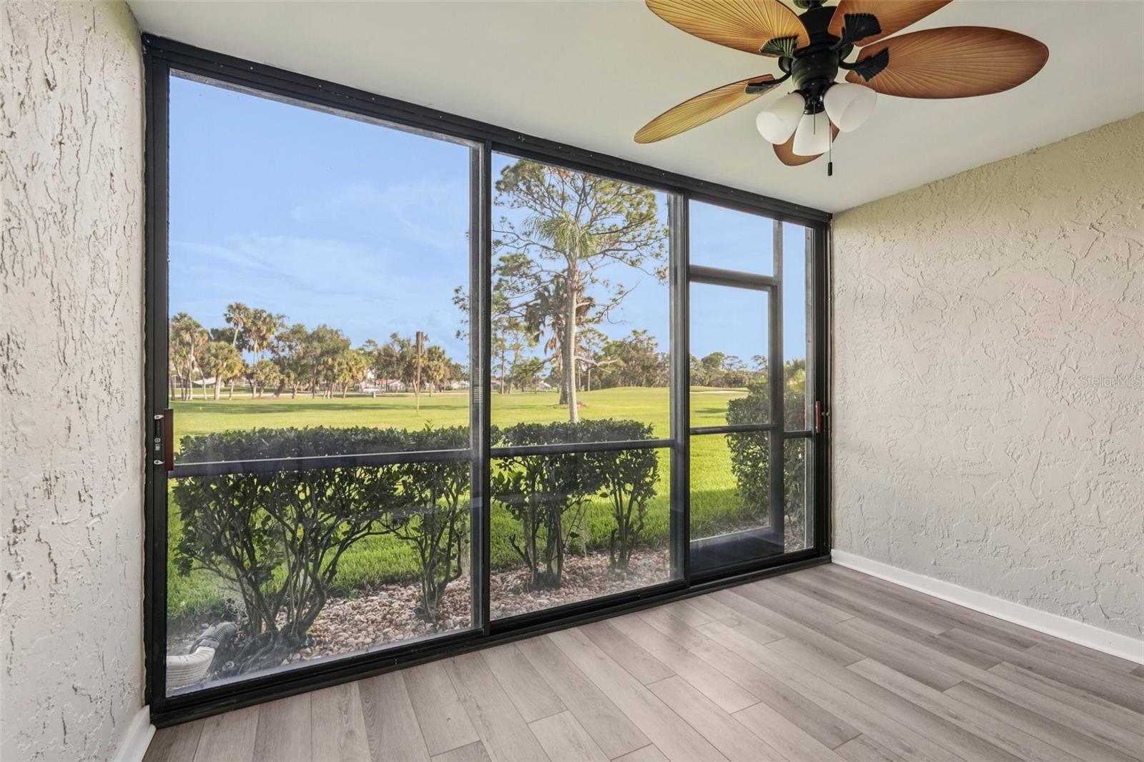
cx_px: 572
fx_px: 508
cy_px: 381
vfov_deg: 73.7
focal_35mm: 16
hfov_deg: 96.7
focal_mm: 16
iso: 400
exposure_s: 1/60
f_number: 8
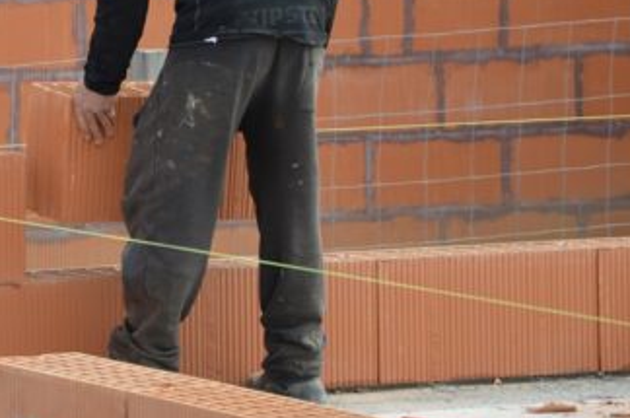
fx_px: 5434
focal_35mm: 311
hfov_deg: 6.6
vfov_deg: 4.4
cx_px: 54
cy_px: 44
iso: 100
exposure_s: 1/160
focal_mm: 105
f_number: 6.3
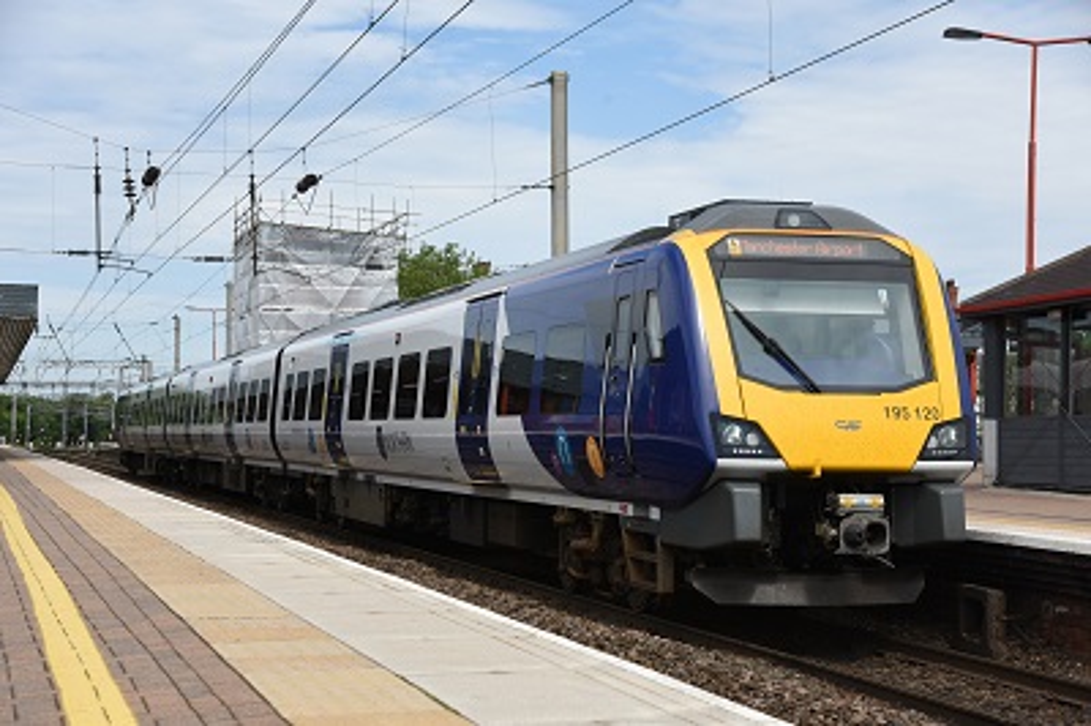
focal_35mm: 65
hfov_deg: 31.0
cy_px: 363
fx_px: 1968
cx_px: 546
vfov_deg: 20.9
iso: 250
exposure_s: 1/640
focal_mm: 65
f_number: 8
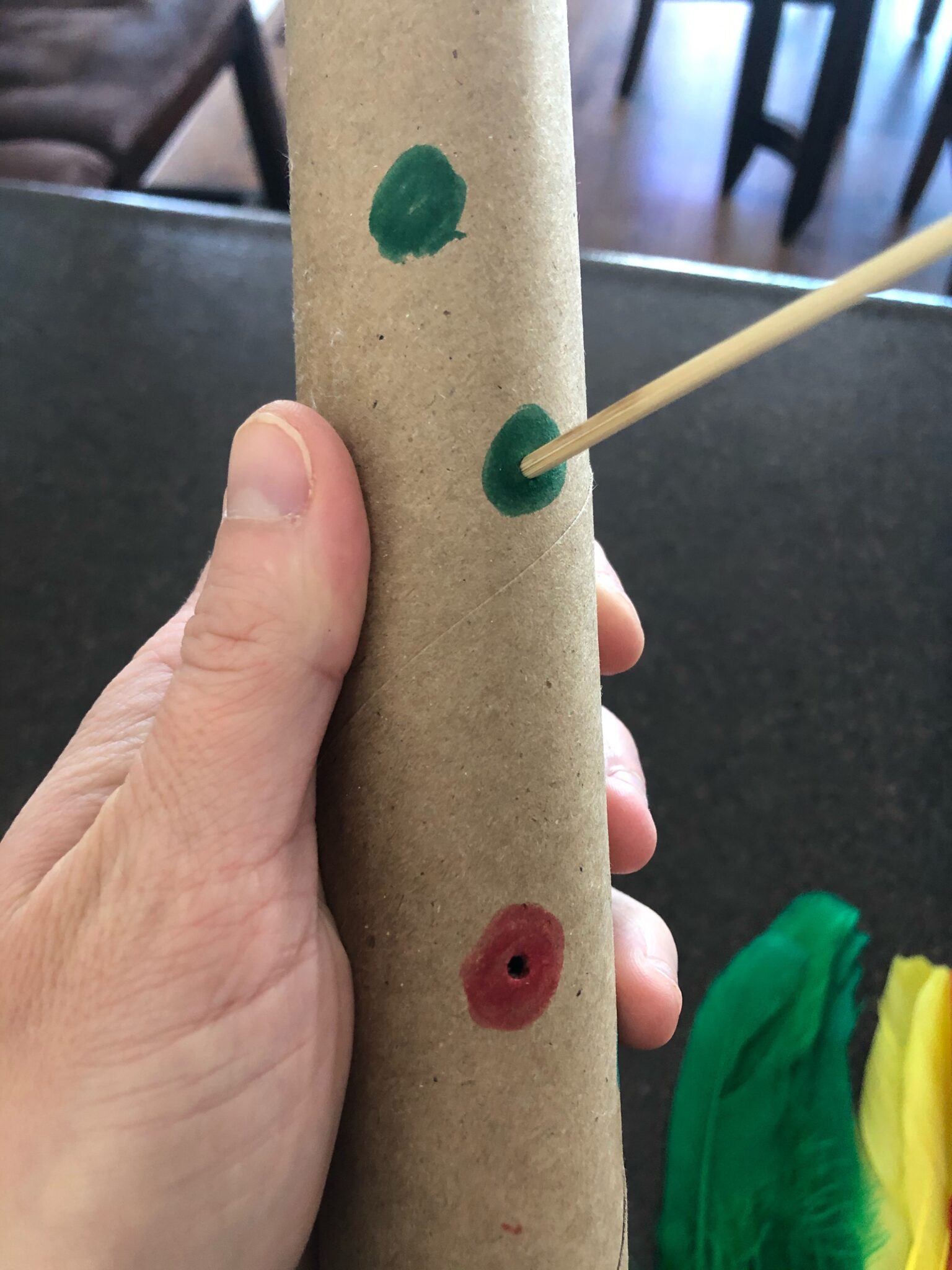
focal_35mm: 28
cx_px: 476
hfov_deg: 49.7
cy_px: 635
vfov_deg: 63.4
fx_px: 1027
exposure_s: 1/15
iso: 64
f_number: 1.8
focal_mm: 3.99
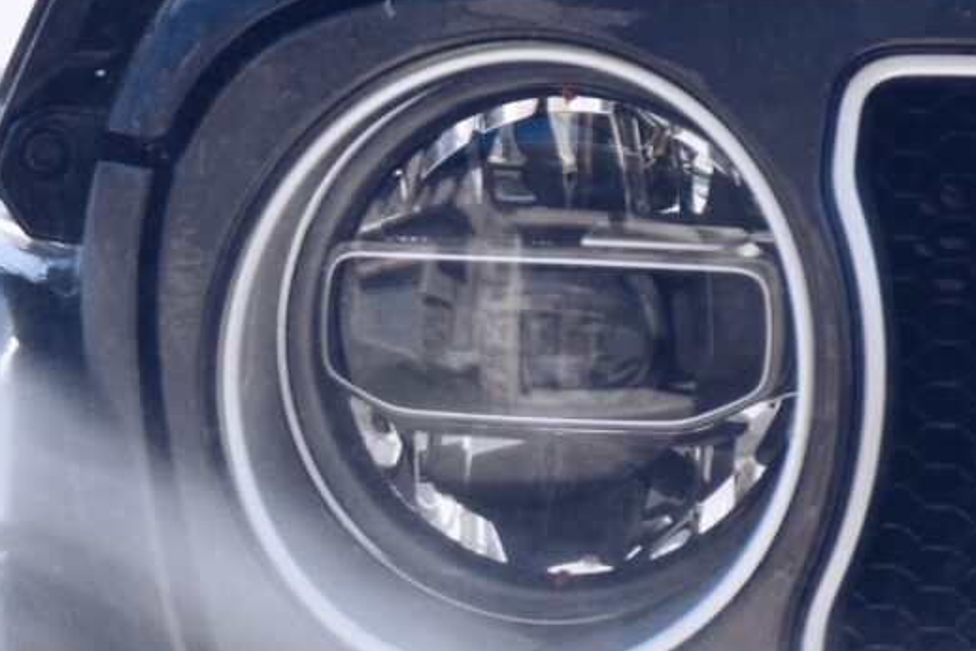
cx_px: -434
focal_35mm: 668
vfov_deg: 2.1
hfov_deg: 3.1
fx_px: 18114
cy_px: 893
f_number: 5.3
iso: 100
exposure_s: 1/160
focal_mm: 90
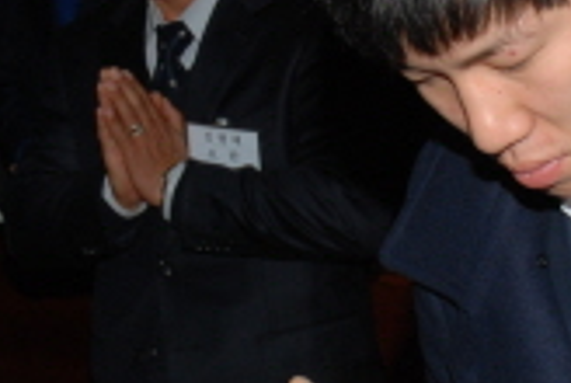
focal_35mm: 160
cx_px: 484
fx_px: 2544
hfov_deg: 12.7
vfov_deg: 8.6
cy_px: 345
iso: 200
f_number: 8
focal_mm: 25
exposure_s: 1/60
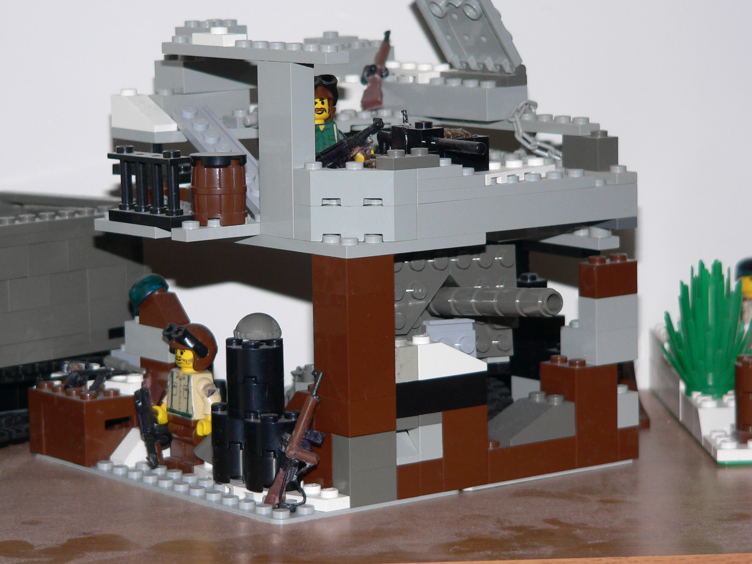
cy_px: 293
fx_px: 2845
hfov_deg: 15.1
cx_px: 346
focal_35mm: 131
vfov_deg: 11.3
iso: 100
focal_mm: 20.1
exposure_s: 1/60
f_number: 2.8
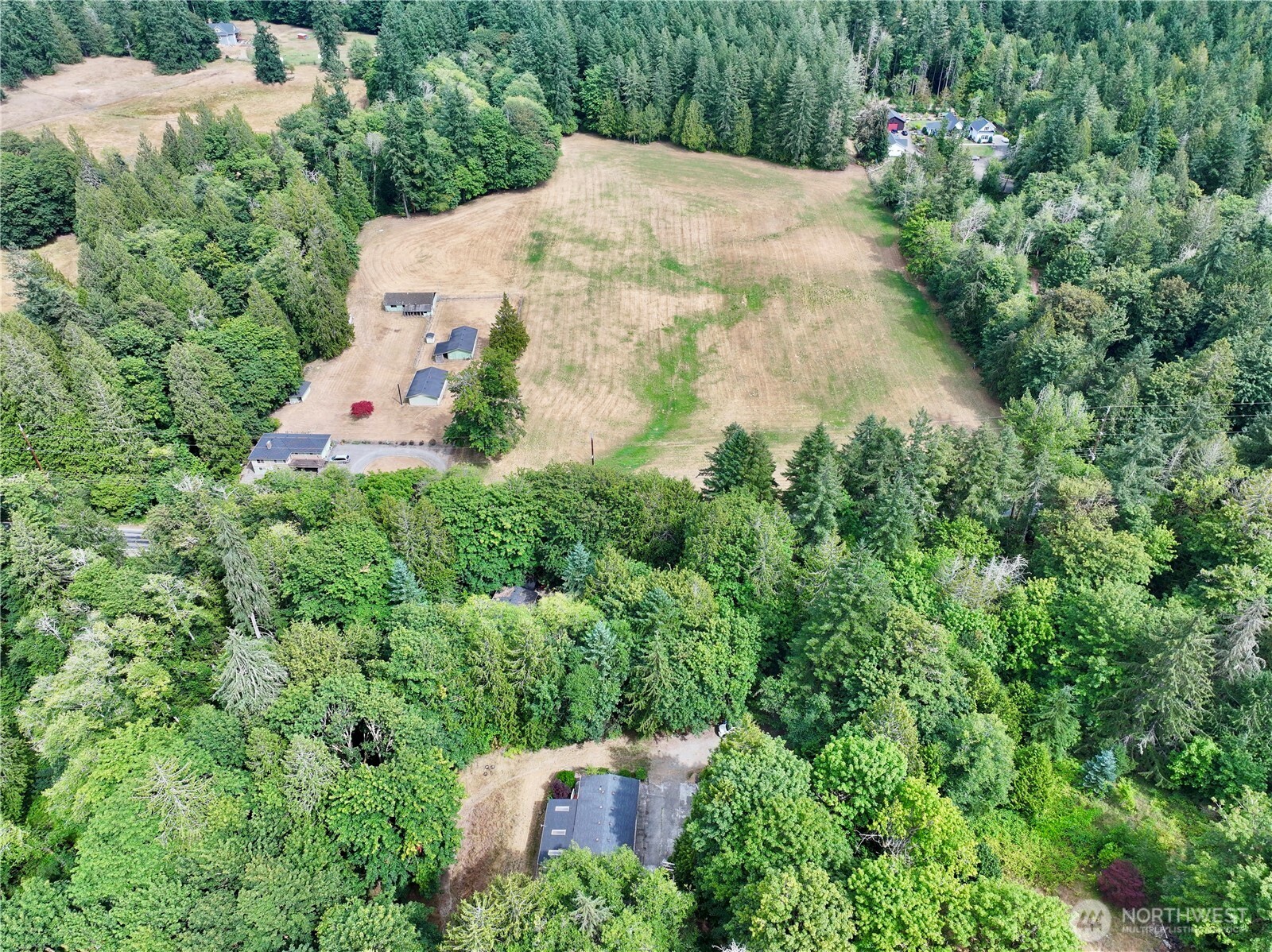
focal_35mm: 24
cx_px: 636
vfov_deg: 56.8
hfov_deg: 71.6
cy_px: 476
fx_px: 881
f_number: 2.8
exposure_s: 1/800
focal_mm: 12.29
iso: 100
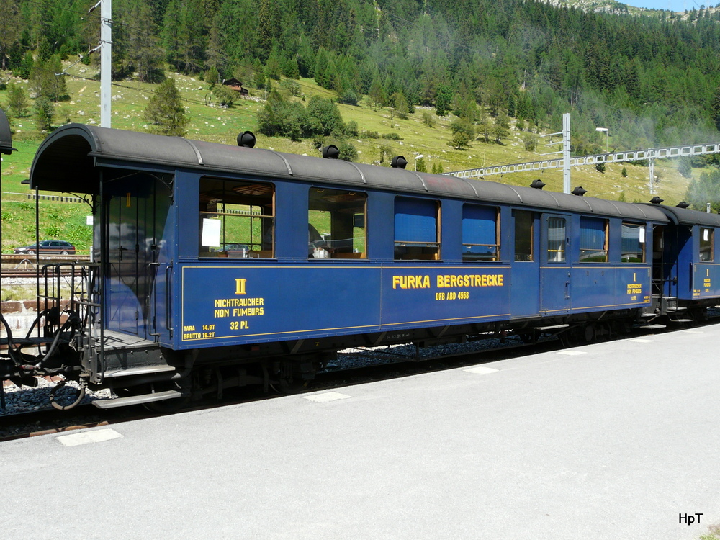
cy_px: 270
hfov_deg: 60.0
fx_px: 624
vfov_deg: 46.8
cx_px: 360
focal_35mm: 30
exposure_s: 1/200
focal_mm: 4.9
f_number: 5.6
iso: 100
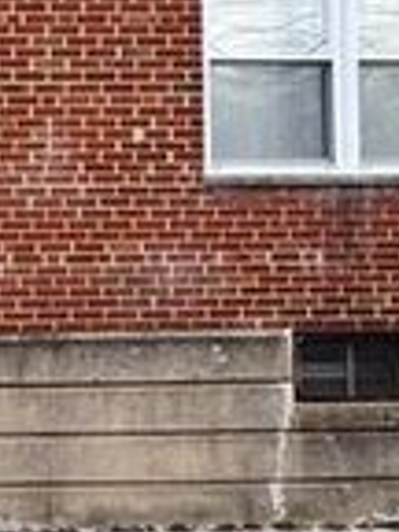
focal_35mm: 65
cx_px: -174
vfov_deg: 29.7
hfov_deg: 20.0
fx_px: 999
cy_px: 338
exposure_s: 1/357
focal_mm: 2.22
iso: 40
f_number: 2.2
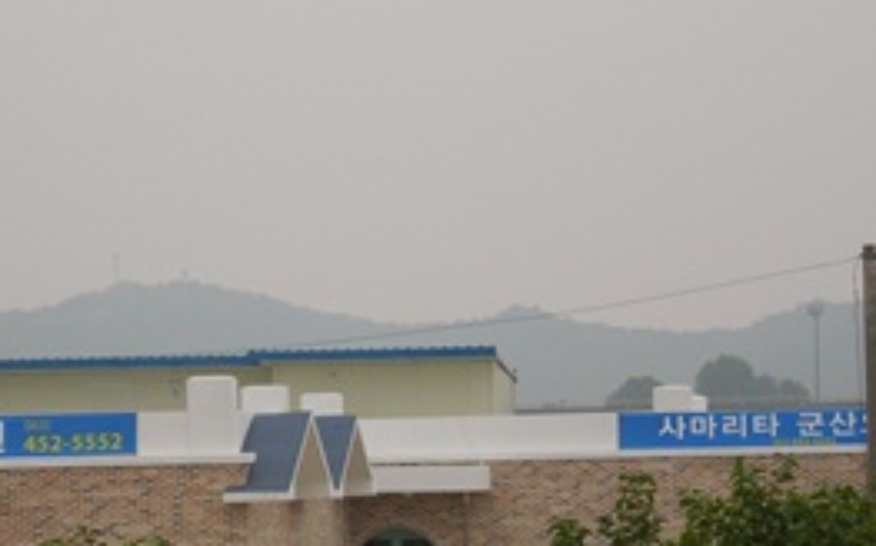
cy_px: 414
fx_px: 3937
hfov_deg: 12.7
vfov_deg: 7.9
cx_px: 250
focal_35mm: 165
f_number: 4.6
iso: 100
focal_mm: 16
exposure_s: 1/160
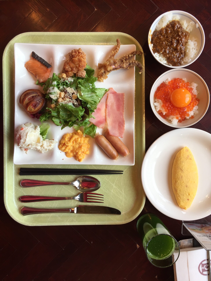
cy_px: 140
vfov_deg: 61.7
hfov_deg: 48.2
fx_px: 236
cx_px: 106
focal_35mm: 29
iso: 40
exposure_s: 1/60
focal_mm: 4.15
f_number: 2.2
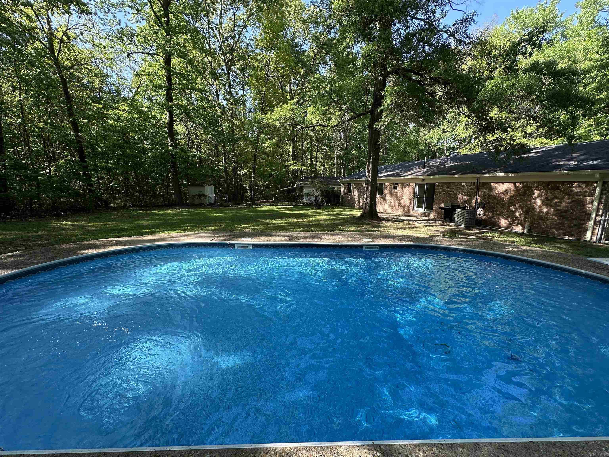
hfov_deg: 102.1
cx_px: 304
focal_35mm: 14
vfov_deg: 85.7
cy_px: 228
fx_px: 246
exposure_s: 1/218
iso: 40
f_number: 2.2
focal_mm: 2.22
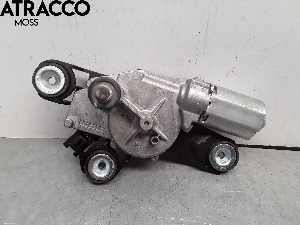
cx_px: 150
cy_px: 112
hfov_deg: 63.4
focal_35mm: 28
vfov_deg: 49.7
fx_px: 243
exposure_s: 1/100
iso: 100
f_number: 1.9
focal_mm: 2.91
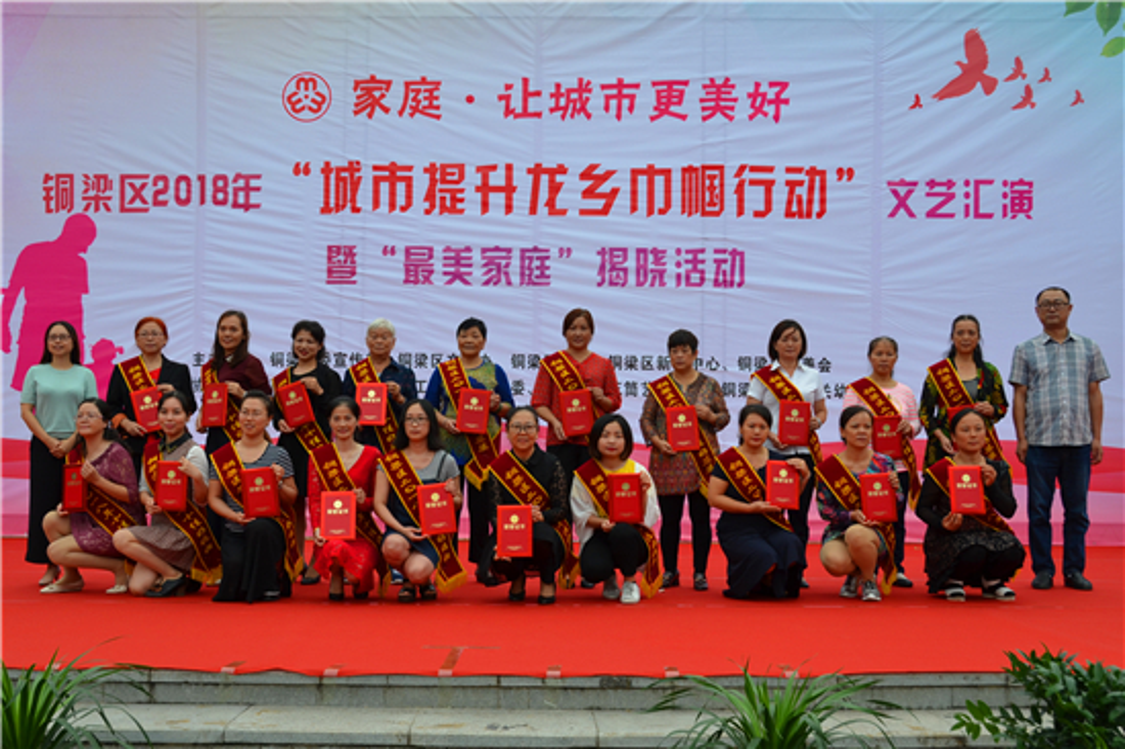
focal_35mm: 36
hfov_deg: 53.2
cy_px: 374
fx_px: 1124
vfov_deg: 36.8
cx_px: 562
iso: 200
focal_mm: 24
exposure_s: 1/250
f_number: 8
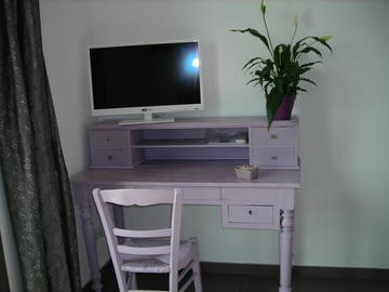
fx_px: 427
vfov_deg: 37.7
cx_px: 194
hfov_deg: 49.0
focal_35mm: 38
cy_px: 146
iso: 50
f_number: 3.2
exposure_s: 1/30
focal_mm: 6.3
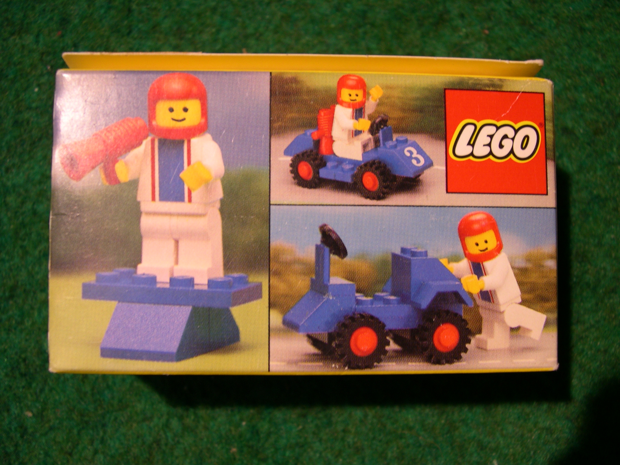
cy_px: 232
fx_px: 681
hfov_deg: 49.0
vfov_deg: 37.7
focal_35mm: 38
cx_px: 310
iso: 100
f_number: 2.8
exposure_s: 1/8.9
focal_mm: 8
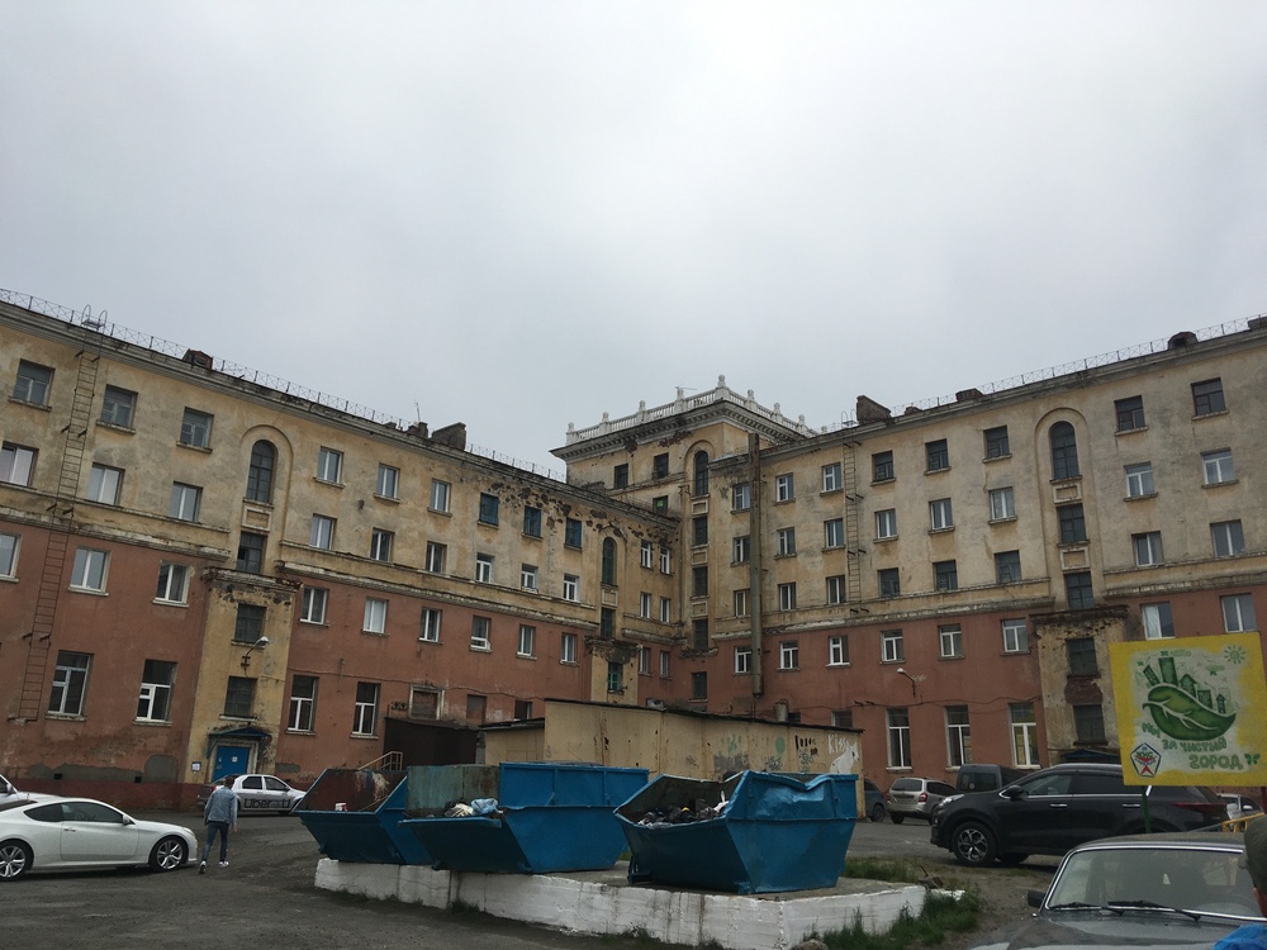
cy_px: 475
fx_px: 1061
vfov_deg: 48.2
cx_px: 634
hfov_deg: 61.7
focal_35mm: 29
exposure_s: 1/793
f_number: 2.2
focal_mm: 4.15
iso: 25
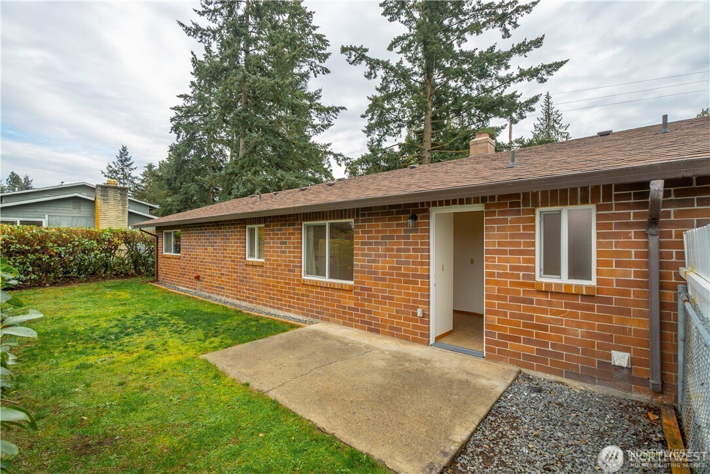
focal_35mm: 16
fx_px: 316
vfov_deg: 73.8
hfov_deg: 96.7
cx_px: 355
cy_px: 237
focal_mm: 16
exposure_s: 1/50
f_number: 7.1
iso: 100
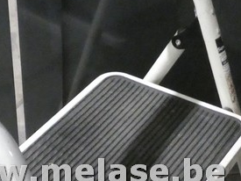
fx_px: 661
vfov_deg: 15.3
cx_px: 82
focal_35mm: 95
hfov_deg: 20.6
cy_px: 171
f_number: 3.3
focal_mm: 4.3
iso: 1600
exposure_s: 1/30
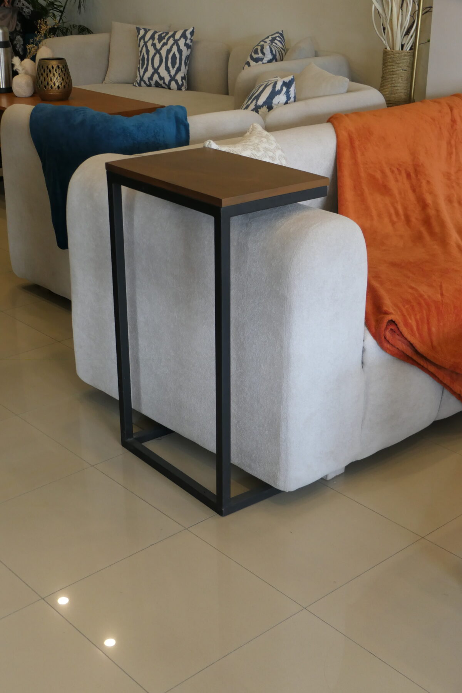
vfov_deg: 41.1
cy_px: 346
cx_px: 231
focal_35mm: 48
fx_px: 924
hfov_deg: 28.1
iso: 640
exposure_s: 1/80
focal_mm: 17.8
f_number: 3.6
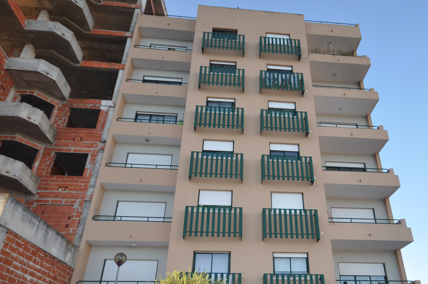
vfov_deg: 44.7
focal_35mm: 29
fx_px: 341
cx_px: 260
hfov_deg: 63.5
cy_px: 185
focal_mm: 13
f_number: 6.3
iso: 200
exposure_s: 1/160
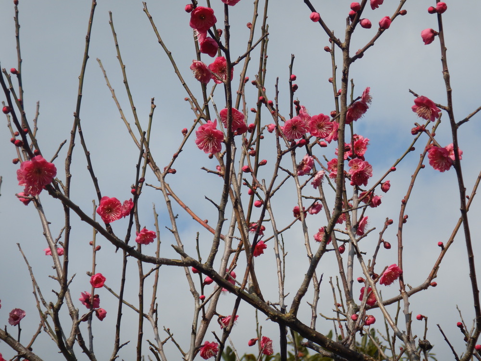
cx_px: 240
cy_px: 180
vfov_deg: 14.6
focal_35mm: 101
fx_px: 1403
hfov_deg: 19.4
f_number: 4.8
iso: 125
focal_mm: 18.1
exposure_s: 1/1000
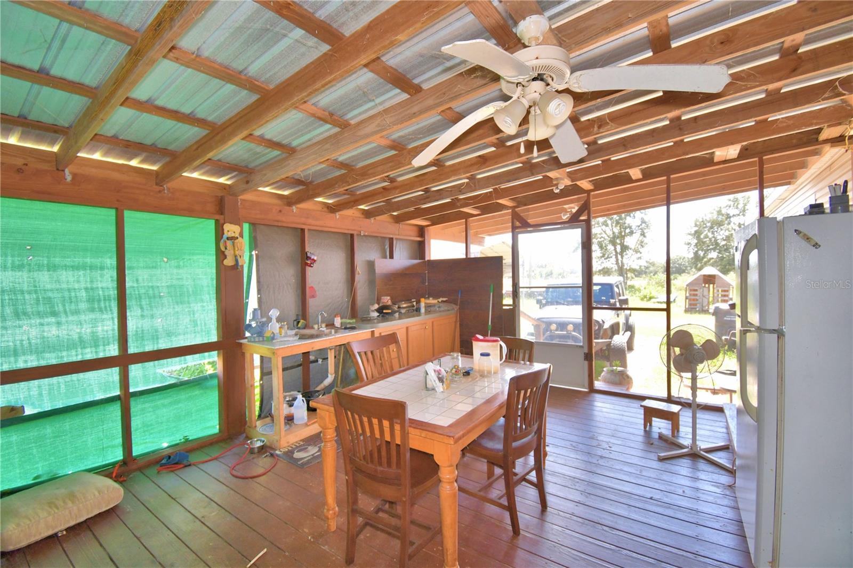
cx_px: 426
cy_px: 284
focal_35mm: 15
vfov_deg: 77.3
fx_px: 355
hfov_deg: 100.4
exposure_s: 1/60
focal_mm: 10
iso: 200
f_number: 4.5
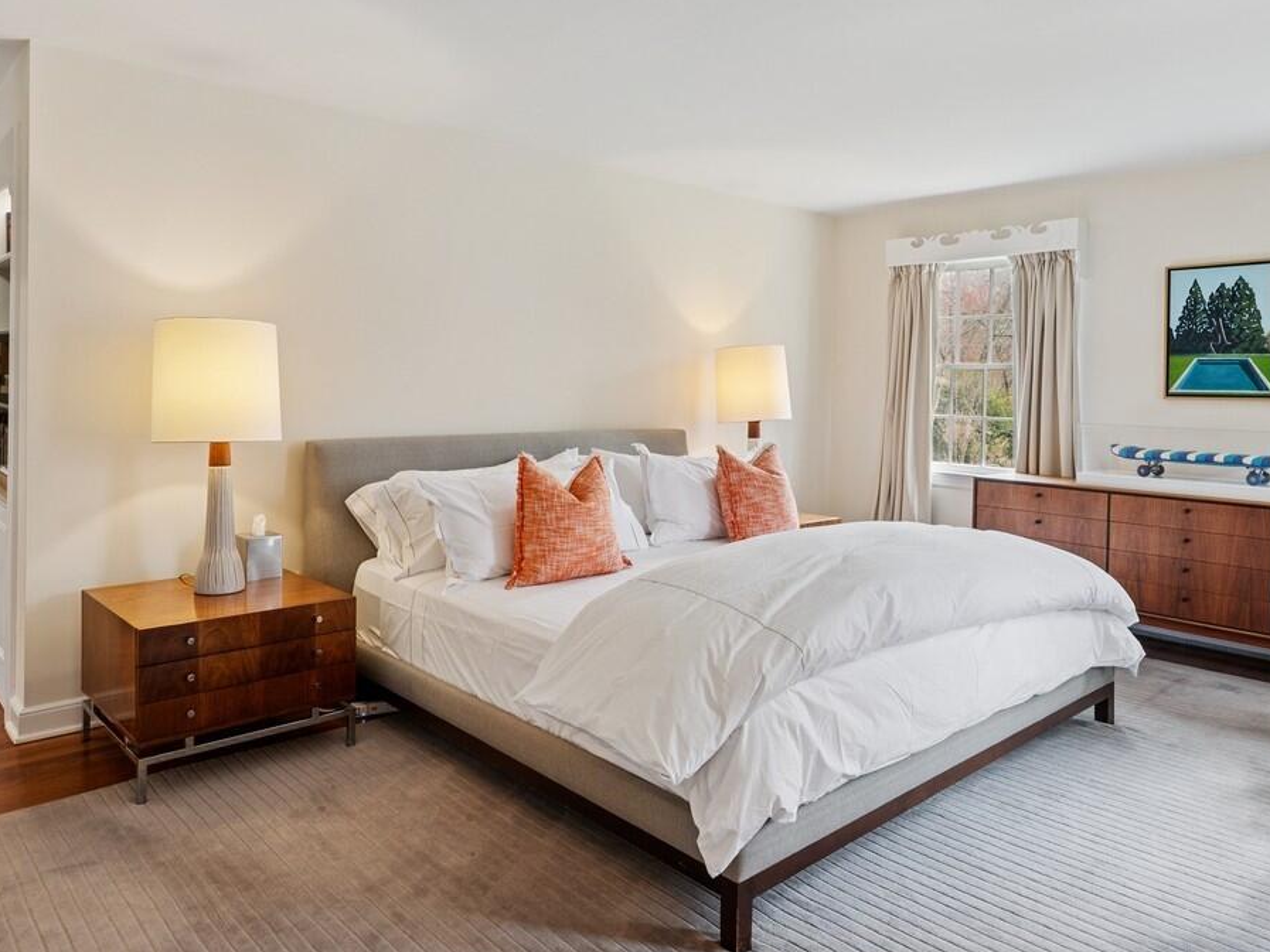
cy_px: 450
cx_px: 627
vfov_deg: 56.8
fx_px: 881
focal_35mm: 24
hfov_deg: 71.6
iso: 200
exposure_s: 1/4
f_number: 11
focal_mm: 14
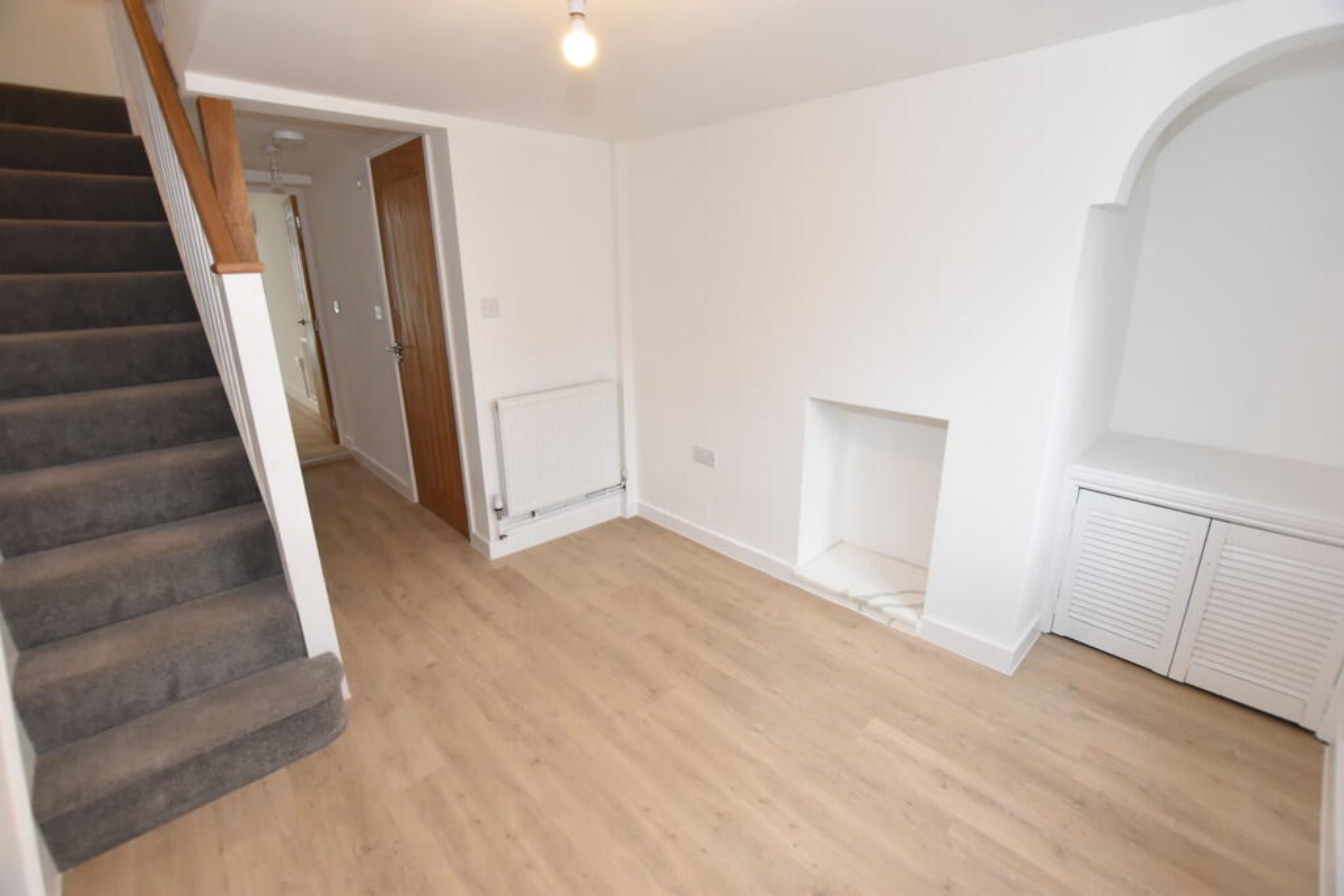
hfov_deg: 100.4
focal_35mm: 15
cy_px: 448
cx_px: 672
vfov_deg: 77.3
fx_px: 560
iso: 800
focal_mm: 10
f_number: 4.5
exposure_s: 1/80
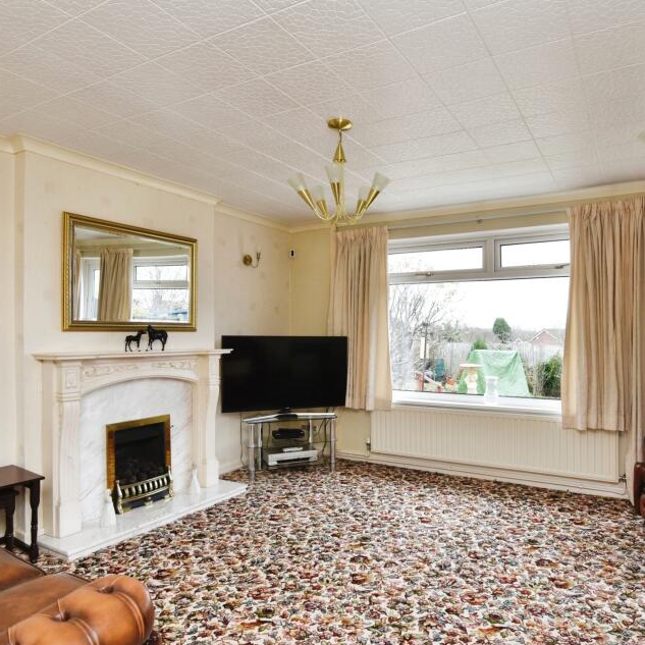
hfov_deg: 68.9
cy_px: 347
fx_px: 464
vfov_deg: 69.5
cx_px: 386
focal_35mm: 22
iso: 500
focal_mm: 16
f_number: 7.1
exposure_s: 1/30
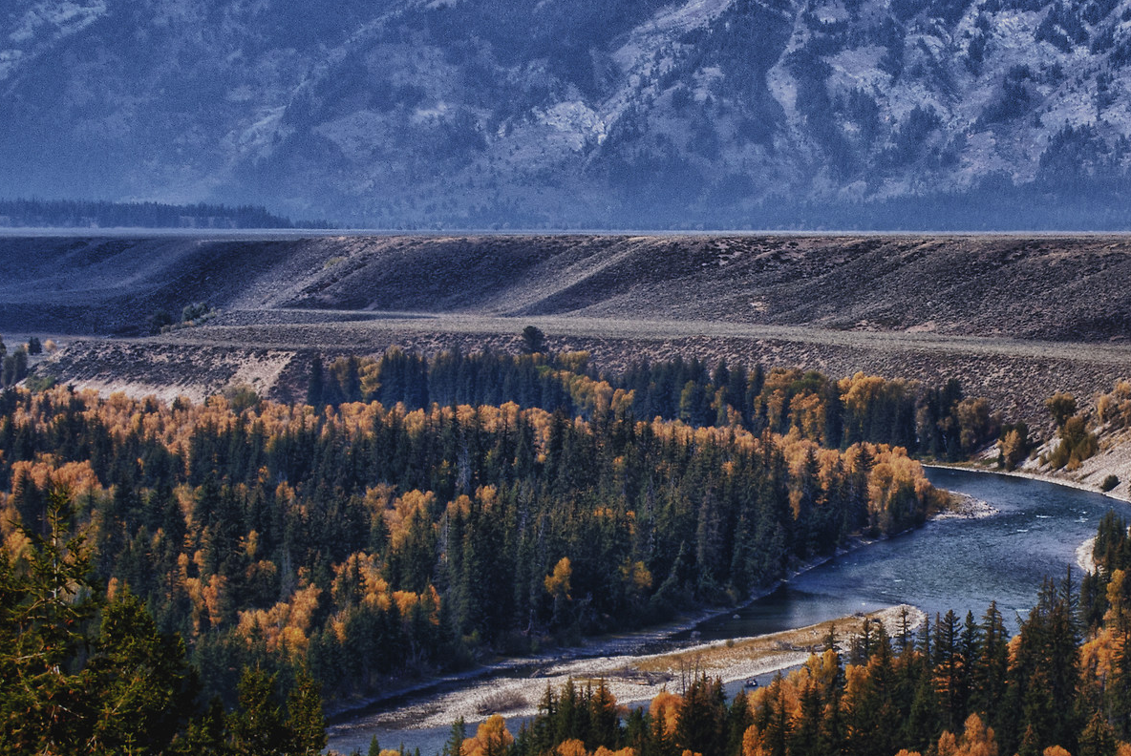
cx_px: 864
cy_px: 298
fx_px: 4780
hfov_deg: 13.4
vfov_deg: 9.0
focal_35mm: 152
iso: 100
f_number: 13
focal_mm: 50
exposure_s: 1/125
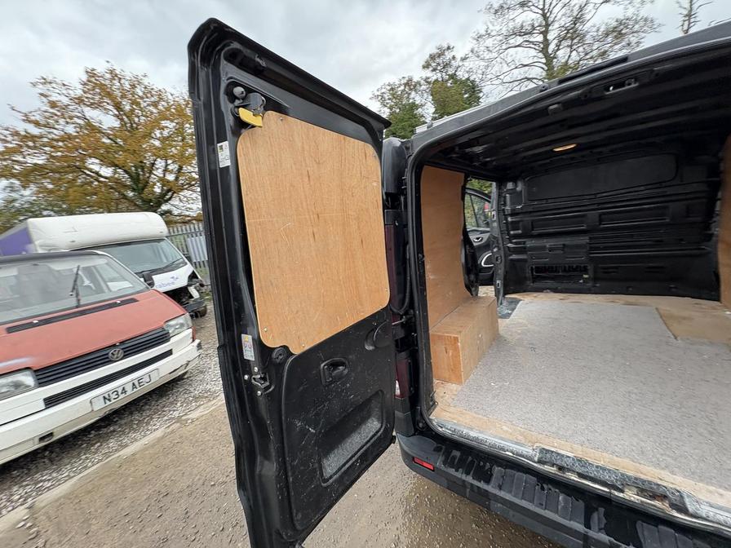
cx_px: 366
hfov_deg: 102.1
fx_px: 296
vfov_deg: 85.7
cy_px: 274
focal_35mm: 14
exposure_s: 1/99
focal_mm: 2.22
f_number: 2.2
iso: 64
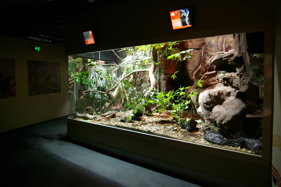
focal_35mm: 32
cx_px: 140
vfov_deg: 41.6
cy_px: 94
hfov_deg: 59.5
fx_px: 246
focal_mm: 21
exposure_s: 1/10
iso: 400
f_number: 4
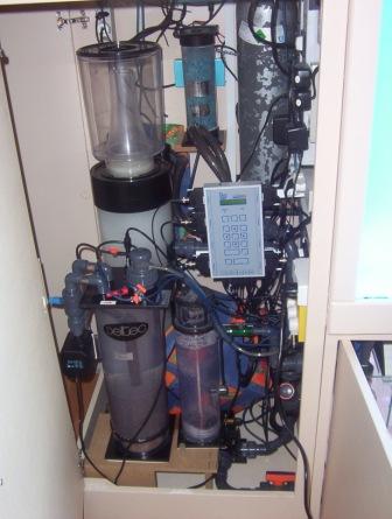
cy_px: 260
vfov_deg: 51.2
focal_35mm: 36
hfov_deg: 39.8
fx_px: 541
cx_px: 196
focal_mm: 5.54
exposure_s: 1/30
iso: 140
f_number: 2.76
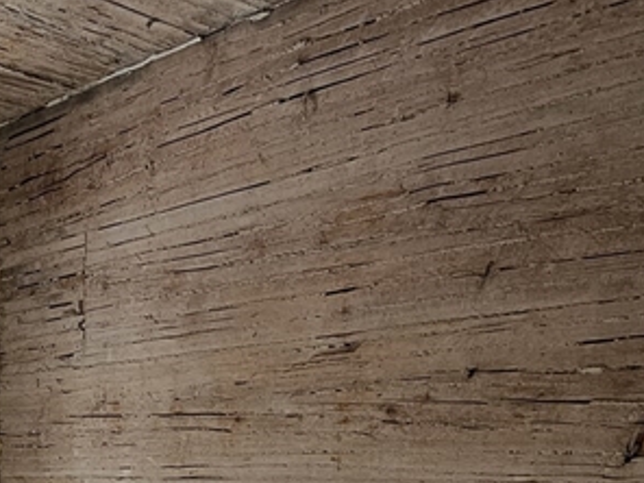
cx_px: -7
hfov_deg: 37.4
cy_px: 640
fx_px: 837
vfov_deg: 26.8
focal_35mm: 45
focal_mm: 2.2
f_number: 2.2
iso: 160
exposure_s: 1/359
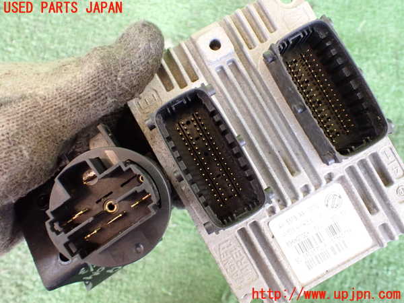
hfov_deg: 60.0
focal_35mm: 30
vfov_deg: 46.8
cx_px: 202
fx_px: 350
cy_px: 152
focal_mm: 5.4
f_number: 2.3
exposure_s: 1/40
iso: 800
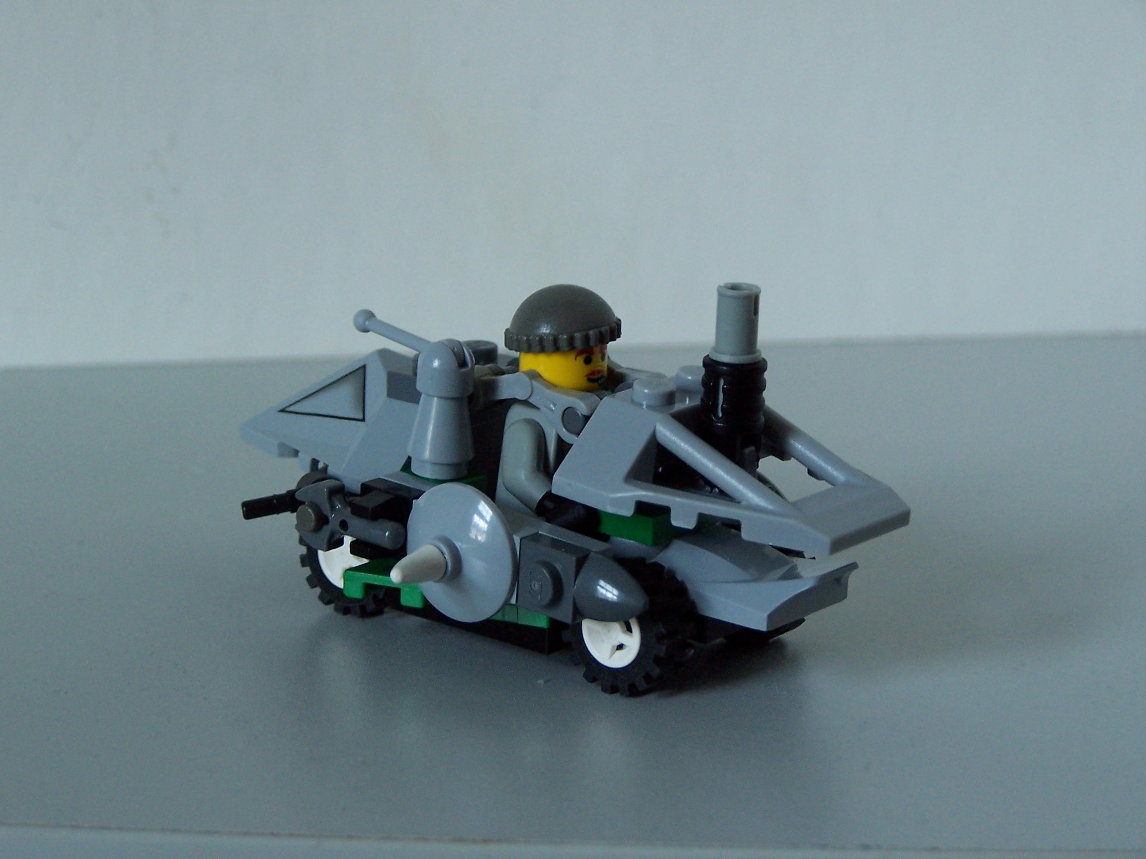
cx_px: 573
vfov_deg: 14.1
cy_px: 430
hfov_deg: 18.7
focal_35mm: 105
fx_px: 3476
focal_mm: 17.5
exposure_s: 1/15
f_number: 3.2
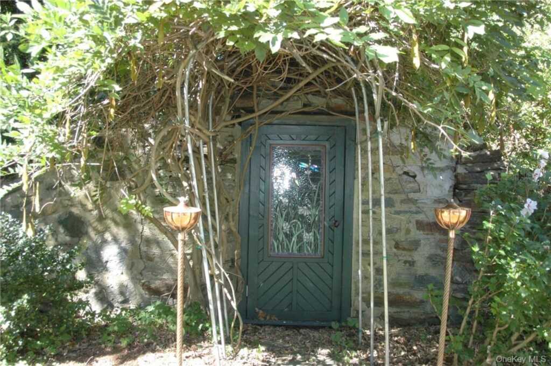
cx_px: 276
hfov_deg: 46.5
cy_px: 183
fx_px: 642
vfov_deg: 31.8
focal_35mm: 42
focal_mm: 28
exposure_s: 1/500
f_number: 4
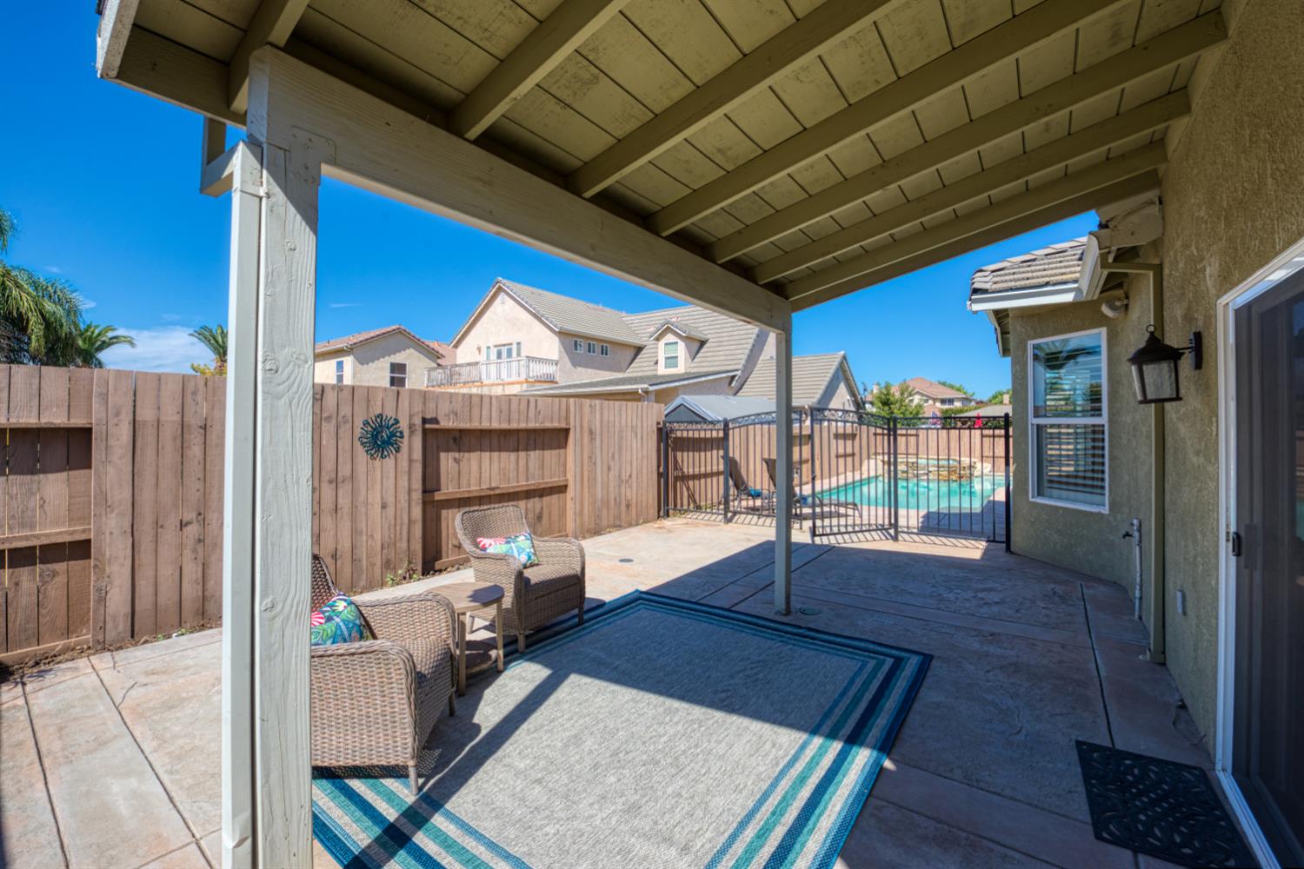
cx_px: 652
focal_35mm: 14
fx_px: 507
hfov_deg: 104.3
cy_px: 434
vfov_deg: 81.2
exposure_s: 1/640
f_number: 10
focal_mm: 14
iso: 400
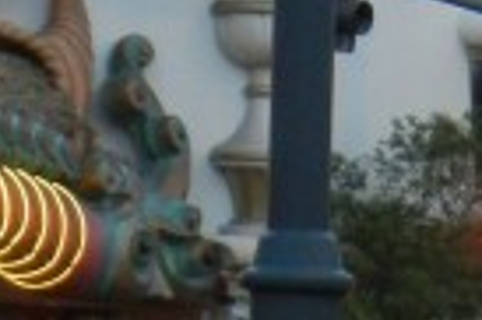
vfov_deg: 2.3
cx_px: -303
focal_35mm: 595
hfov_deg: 3.5
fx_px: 7957
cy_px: -879
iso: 400
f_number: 4.5
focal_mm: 18.3
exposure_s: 1/17.4
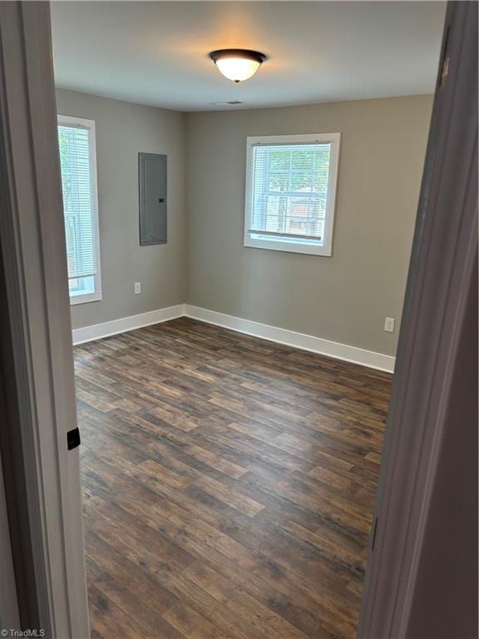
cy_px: 320
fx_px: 480
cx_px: 240
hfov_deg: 53.1
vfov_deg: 67.3
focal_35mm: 26
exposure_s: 1/60
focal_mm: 5.96
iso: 160
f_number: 1.6
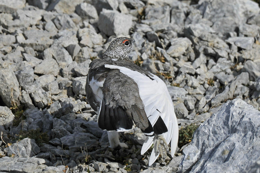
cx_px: 130
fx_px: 6492
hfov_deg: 2.3
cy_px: 86
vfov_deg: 1.5
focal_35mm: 900
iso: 320
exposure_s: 1/2500
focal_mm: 600
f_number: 7.1
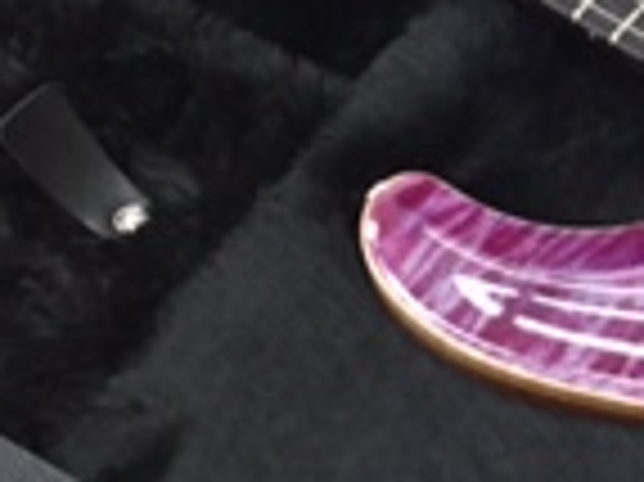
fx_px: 2417
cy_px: 104
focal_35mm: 130
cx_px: 788
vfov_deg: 11.4
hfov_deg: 14.7
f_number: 2.2
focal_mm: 4.15
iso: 160
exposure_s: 1/30
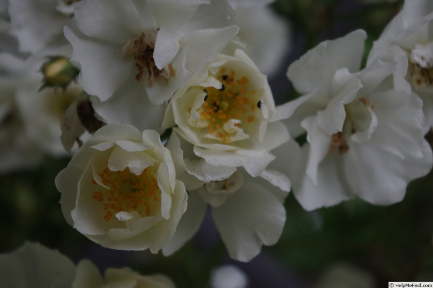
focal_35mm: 82
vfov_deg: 16.6
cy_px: 144
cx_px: 216
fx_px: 985
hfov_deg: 24.8
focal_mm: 55
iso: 400
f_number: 7.1
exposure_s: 1/100
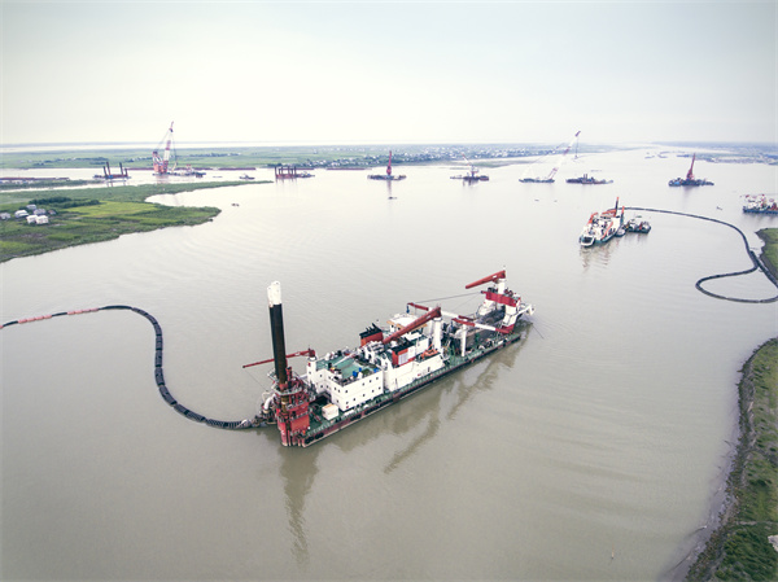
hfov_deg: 81.8
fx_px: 449
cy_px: 291
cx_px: 389
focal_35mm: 20
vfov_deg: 65.9
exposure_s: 1/100
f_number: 2.8
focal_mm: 3.61
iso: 108
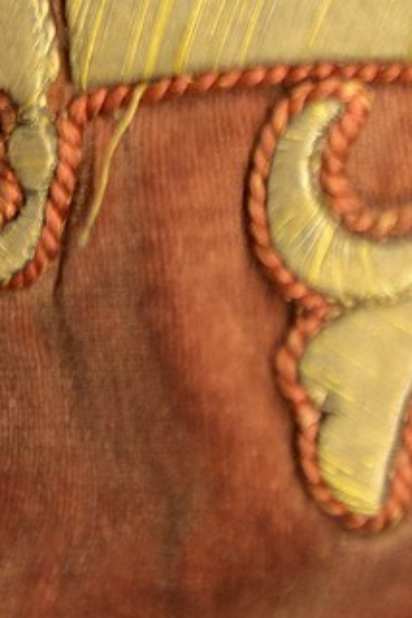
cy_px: -891
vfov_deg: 6.7
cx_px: 84
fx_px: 4961
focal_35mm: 289
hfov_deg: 4.8
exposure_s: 1/15
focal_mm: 58
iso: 1600
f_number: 3.5
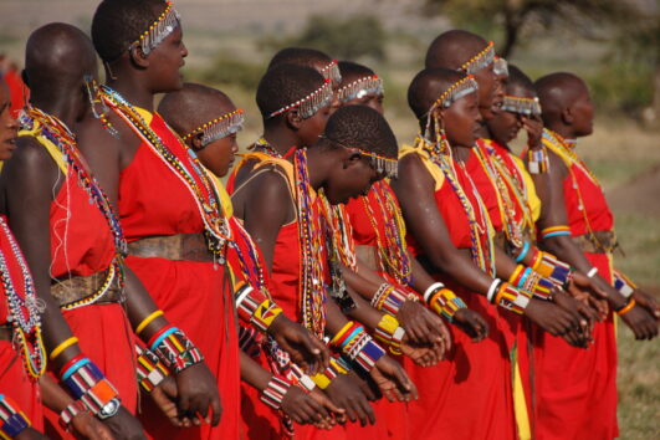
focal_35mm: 255
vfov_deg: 5.4
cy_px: 220
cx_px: 330
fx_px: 4675
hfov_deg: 8.1
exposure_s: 1/500
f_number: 5.6
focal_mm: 170
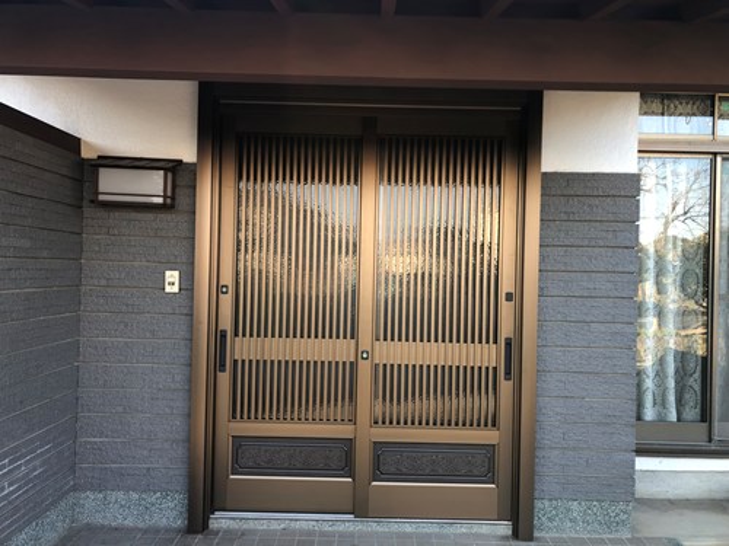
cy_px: 273
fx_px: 590
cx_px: 364
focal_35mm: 28
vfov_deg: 49.7
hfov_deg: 63.4
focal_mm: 3.99
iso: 40
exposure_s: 1/120
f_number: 1.8
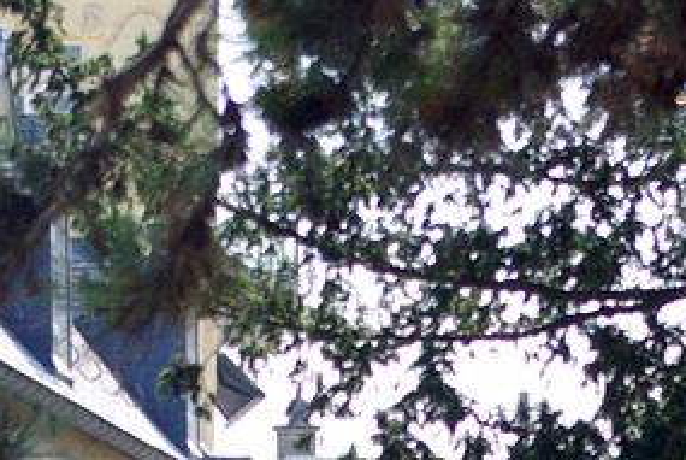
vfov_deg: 3.9
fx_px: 6605
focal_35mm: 346
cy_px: 961
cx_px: 319
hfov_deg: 5.9
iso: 200
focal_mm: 55
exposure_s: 1/180
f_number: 5.6
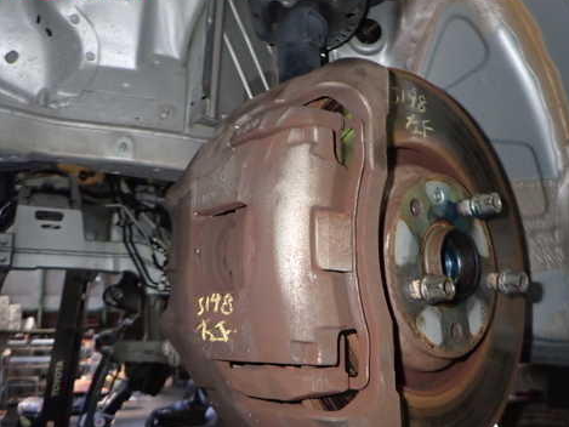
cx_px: 285
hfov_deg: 56.8
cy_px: 246
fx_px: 526
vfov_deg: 44.0
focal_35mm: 32
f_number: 5.6
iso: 400
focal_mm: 4.5
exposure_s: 1/30
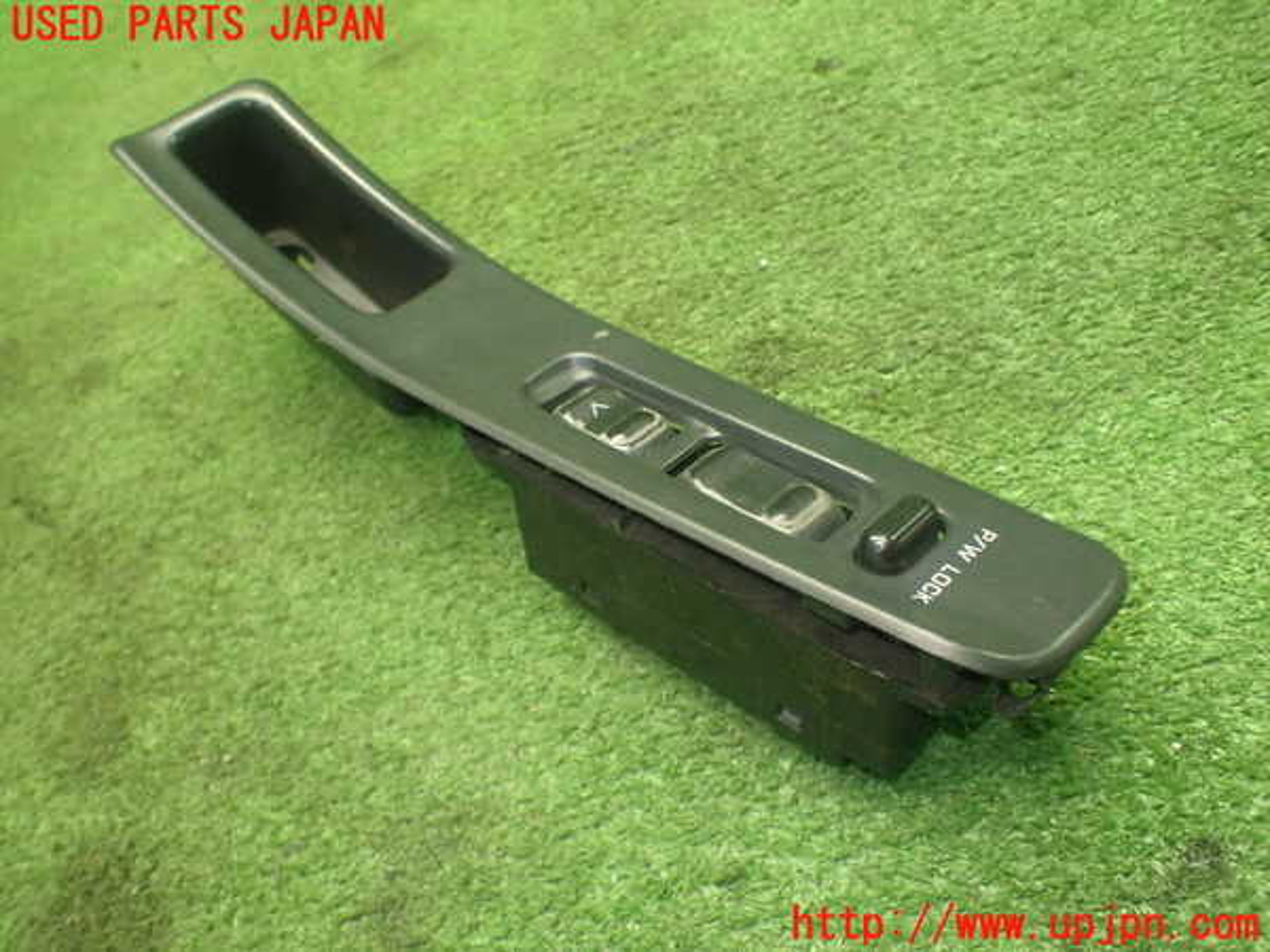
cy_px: 476
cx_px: 635
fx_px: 1101
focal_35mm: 30
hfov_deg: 60.0
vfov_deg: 46.8
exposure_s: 1/100
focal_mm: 5.4
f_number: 2.3
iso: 800
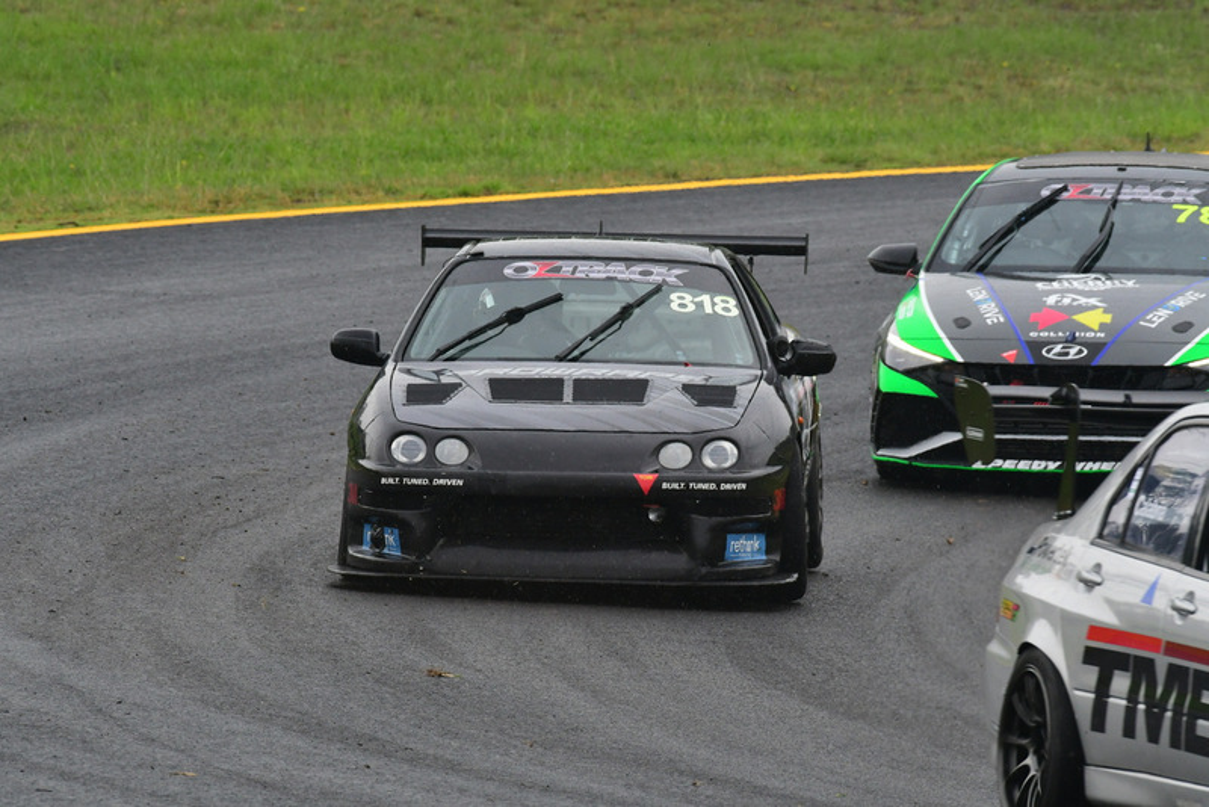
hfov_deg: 3.4
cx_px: 604
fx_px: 20156
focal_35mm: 600
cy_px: 404
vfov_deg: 2.3
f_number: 11
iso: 1000
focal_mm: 400
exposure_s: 1/640
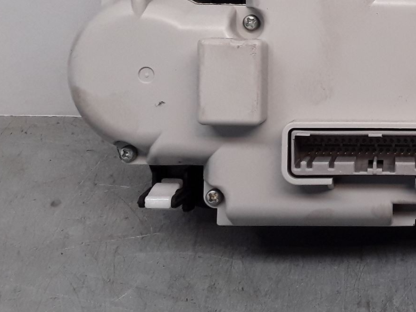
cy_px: 82
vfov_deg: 22.4
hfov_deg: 27.9
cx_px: 425
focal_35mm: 65
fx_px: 781
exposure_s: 1/189
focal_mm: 2.91
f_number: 1.9
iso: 100
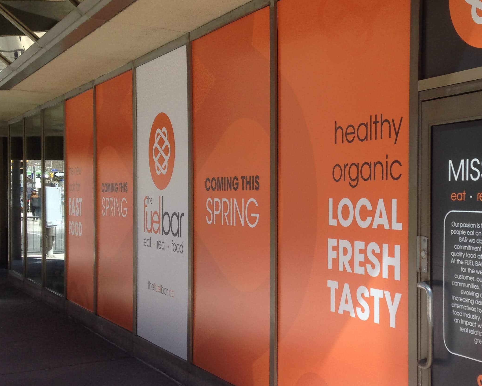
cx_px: 358
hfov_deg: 35.9
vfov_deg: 29.7
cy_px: 211
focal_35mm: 51
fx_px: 728
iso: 50
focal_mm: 4.12
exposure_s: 1/407
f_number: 2.4
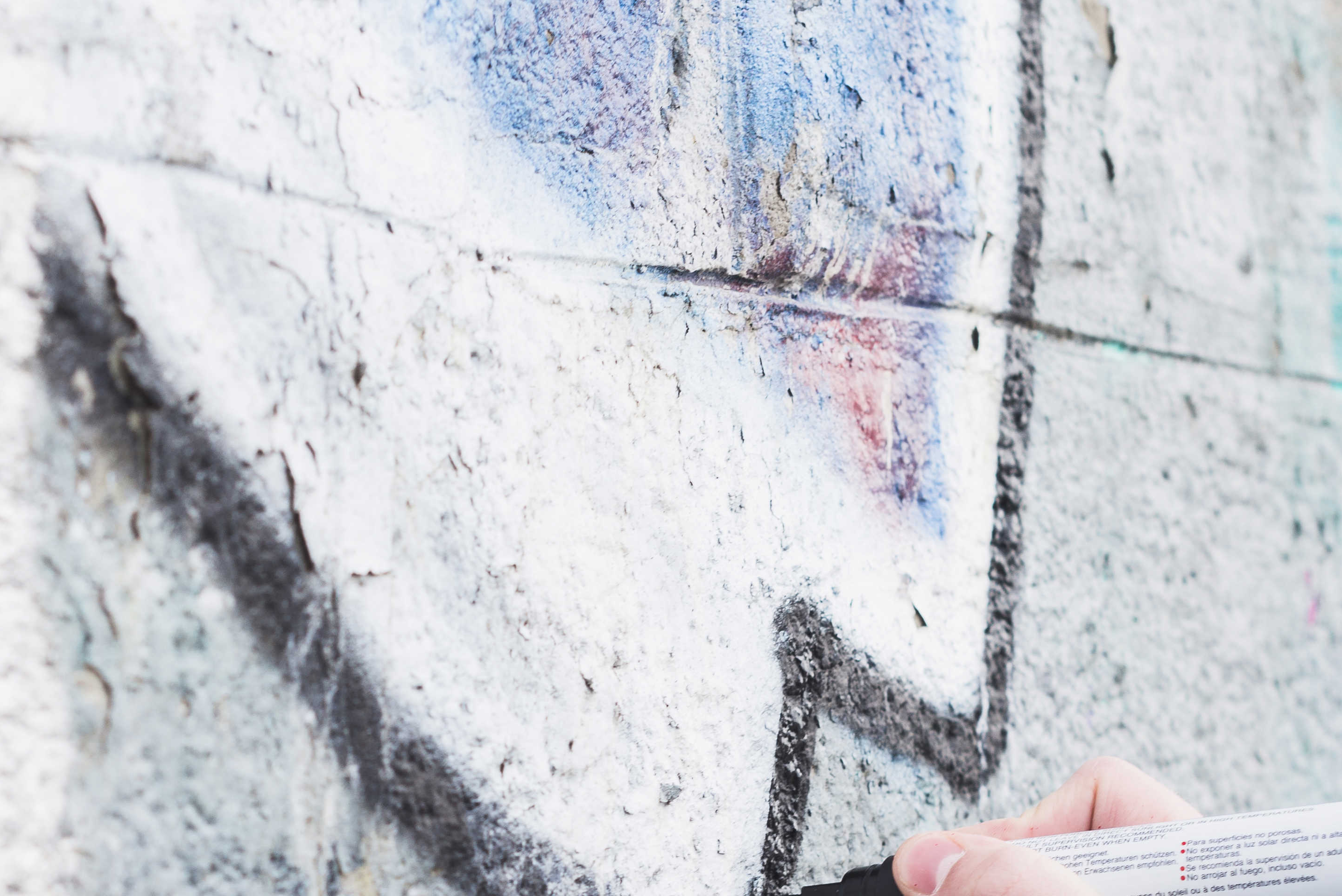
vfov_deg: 10.6
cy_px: 959
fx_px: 4773
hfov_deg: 15.9
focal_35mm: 128
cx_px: 272
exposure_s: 1/200
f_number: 5
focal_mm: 50
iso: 200
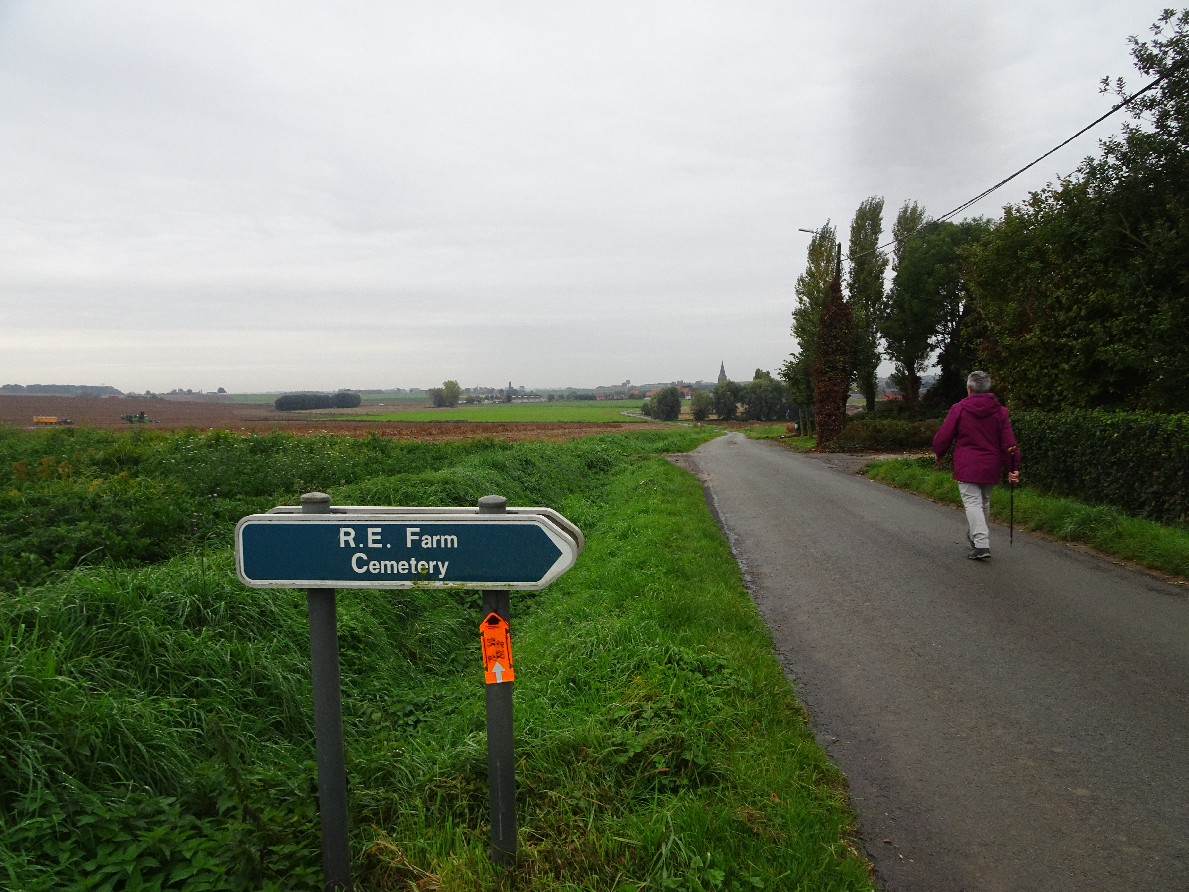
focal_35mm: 24
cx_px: 594
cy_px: 446
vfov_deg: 56.8
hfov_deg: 71.6
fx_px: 824
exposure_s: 1/80
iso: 80
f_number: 3.5
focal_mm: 4.1
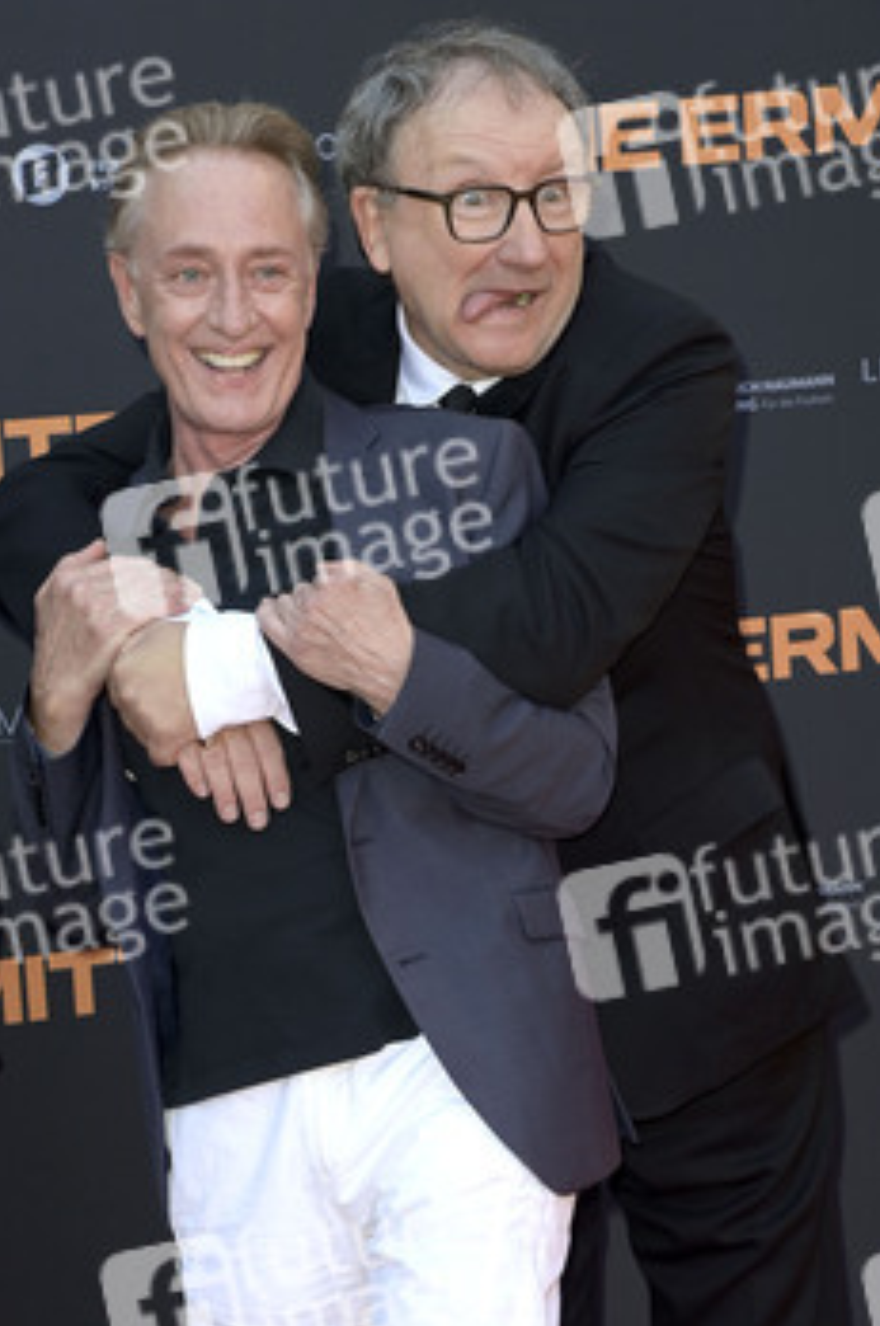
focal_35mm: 138
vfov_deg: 14.9
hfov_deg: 9.9
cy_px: 720
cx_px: 408
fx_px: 5075
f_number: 7.1
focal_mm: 120
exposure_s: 1/250
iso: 640
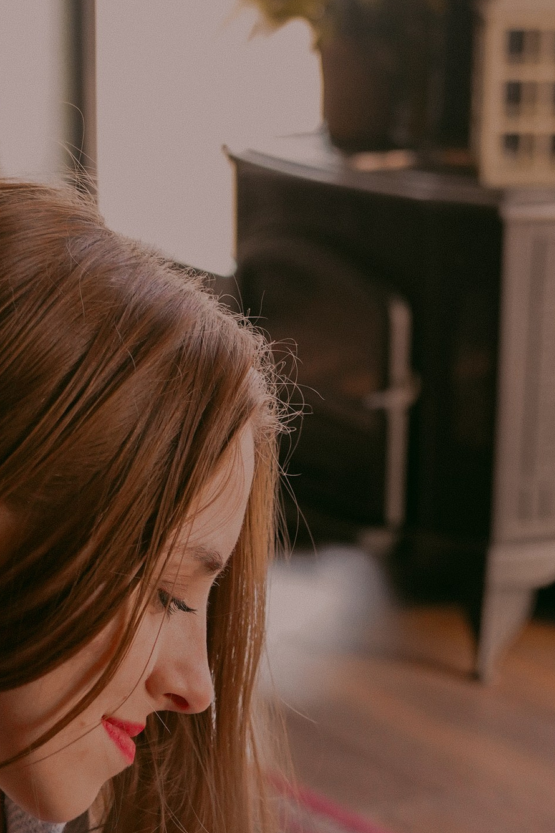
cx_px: 276
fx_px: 2661
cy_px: 884
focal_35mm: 115
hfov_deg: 11.9
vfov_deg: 17.3
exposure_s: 1/160
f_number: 4
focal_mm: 40
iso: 2000
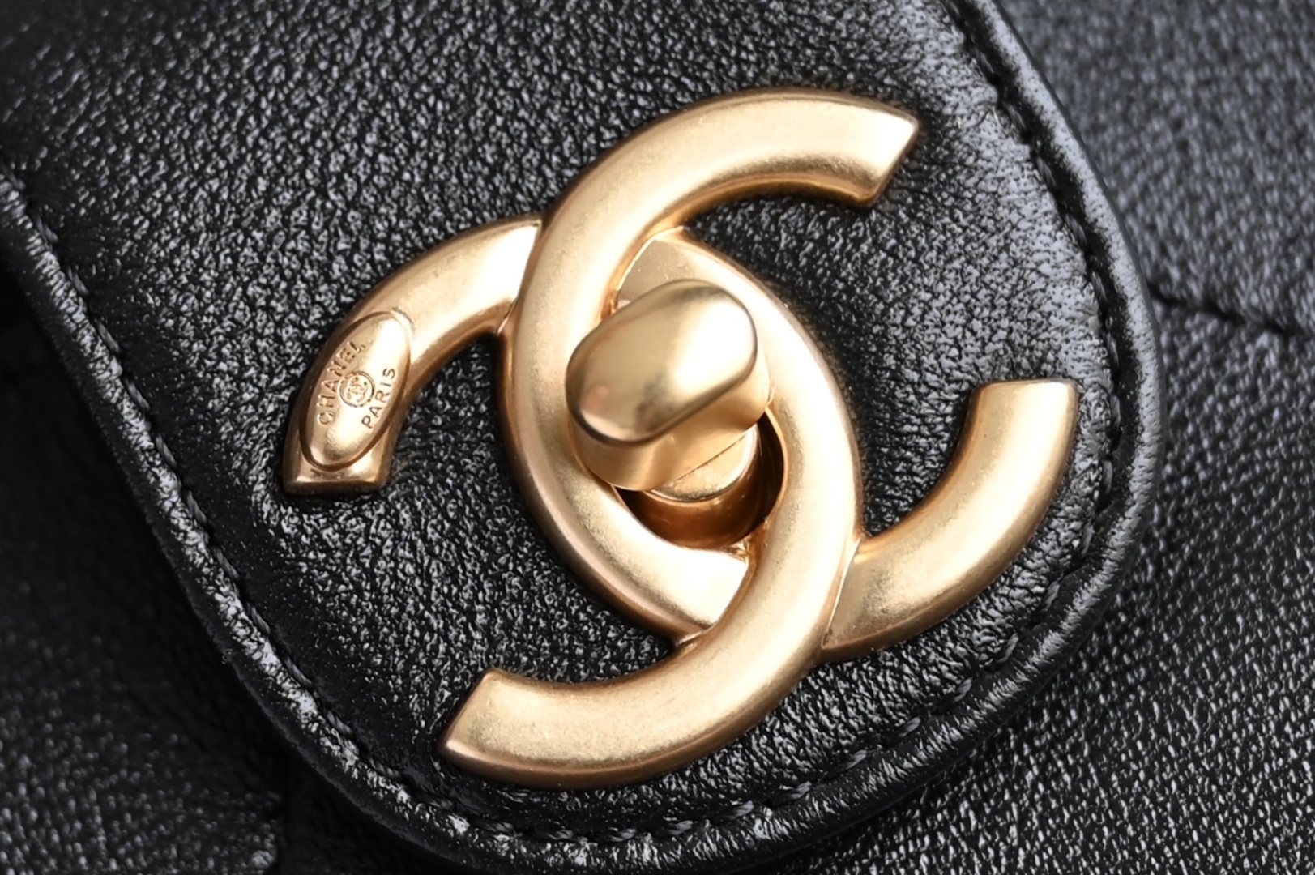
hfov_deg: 36.3
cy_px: 438
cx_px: 658
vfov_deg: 24.6
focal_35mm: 55
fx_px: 2008
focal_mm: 55
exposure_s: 1/250
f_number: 4
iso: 360
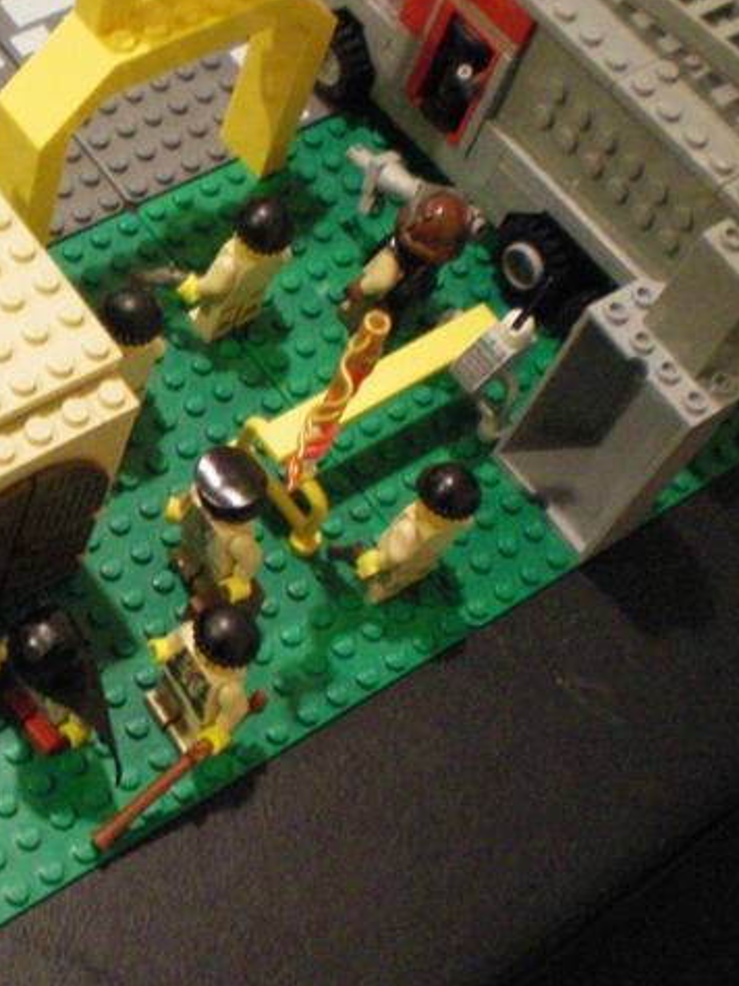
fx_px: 1823
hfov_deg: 22.4
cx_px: 81
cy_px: 565
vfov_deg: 30.2
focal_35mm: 64
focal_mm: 6.3
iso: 400
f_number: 3.1
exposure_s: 1/15
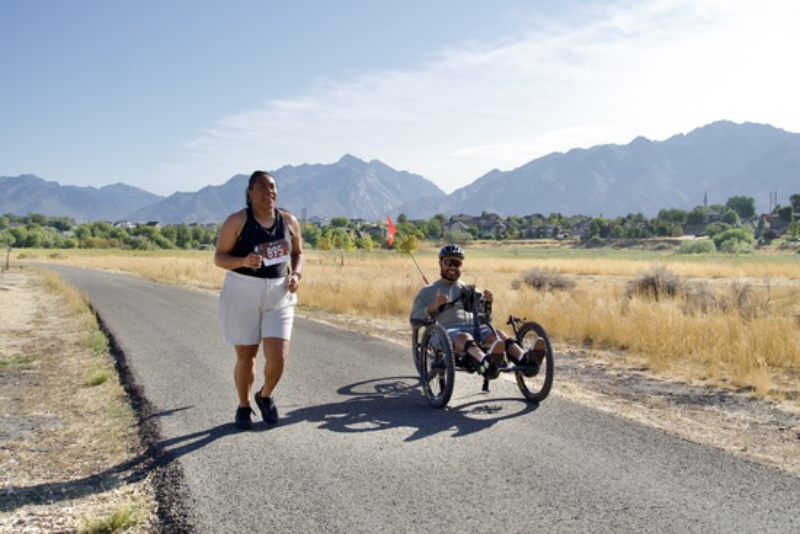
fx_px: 834
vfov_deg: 35.5
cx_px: 400
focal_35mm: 38
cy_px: 267
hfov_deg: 51.3
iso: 400
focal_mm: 25
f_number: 5.6
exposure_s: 1/2000
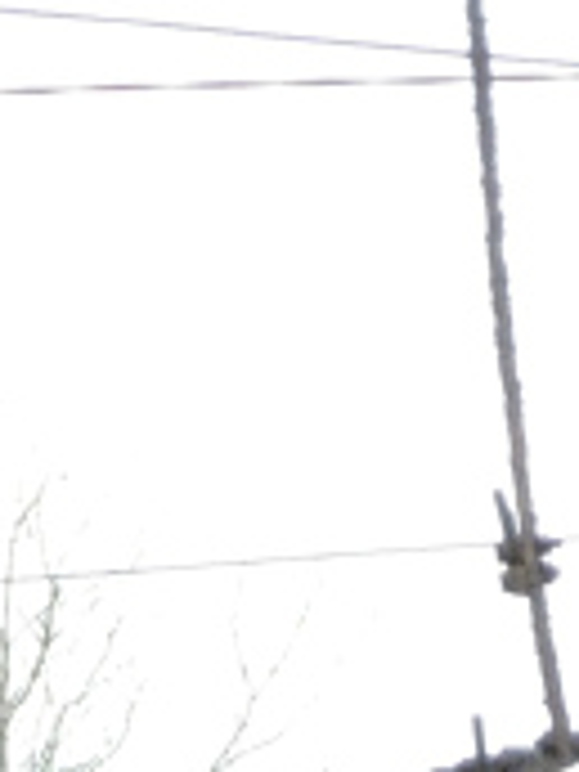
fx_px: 67285
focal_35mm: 3017
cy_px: 2877
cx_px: 29
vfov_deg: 0.7
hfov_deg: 0.5
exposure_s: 1/250
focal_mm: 71.3
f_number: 4.8
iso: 220
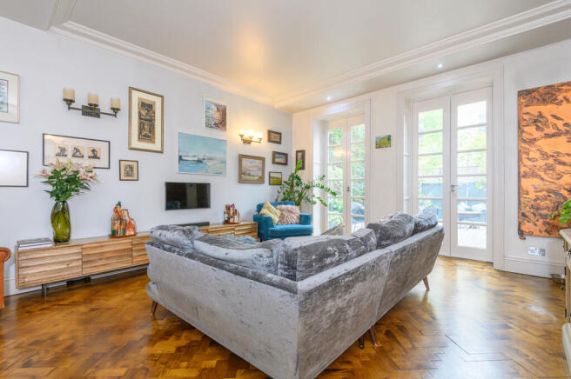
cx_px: 286
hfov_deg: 96.8
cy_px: 190
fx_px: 254
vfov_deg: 73.6
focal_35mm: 16
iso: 640
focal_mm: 16
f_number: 8
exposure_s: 1/15
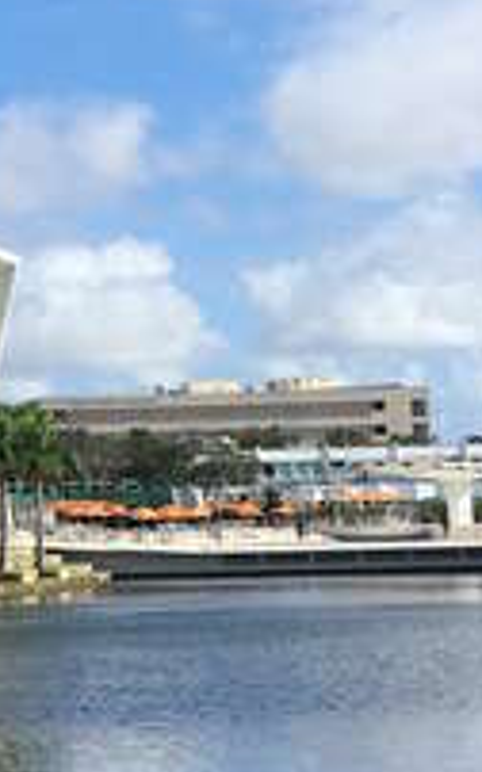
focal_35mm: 117
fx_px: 2463
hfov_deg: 10.3
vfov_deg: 17.8
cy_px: 317
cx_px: -474
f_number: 2.2
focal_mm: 4.15
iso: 25
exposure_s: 1/1538
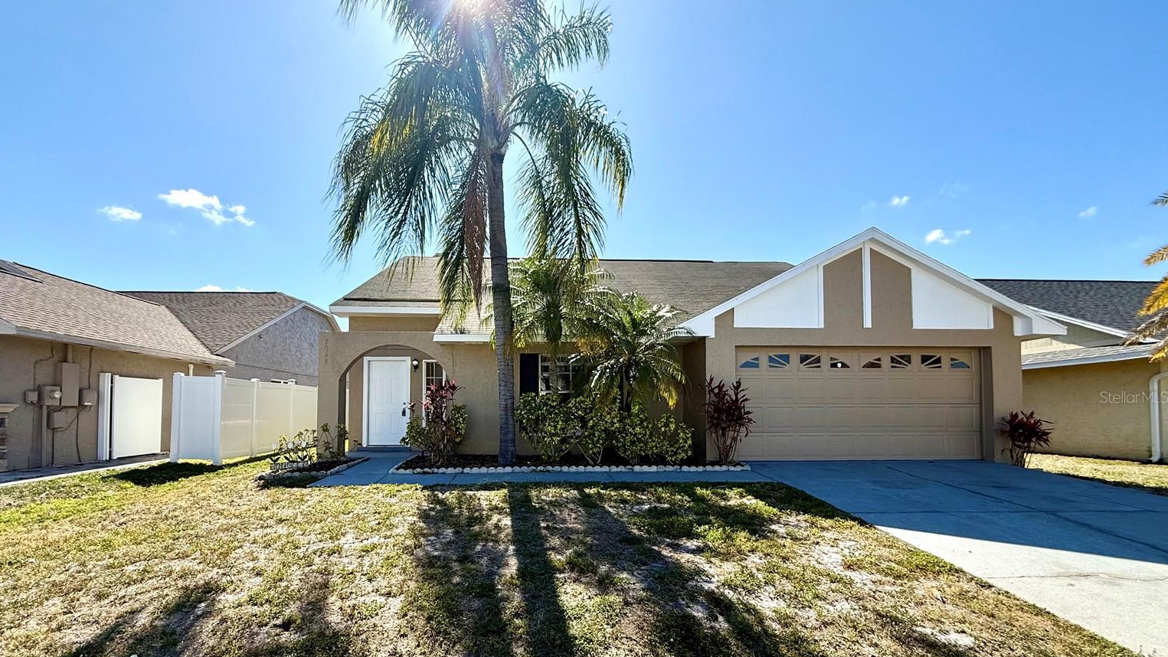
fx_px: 496
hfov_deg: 99.3
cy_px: 397
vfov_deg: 66.4
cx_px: 559
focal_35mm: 16
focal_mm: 2.22
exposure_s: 1/1285
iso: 64
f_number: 2.2
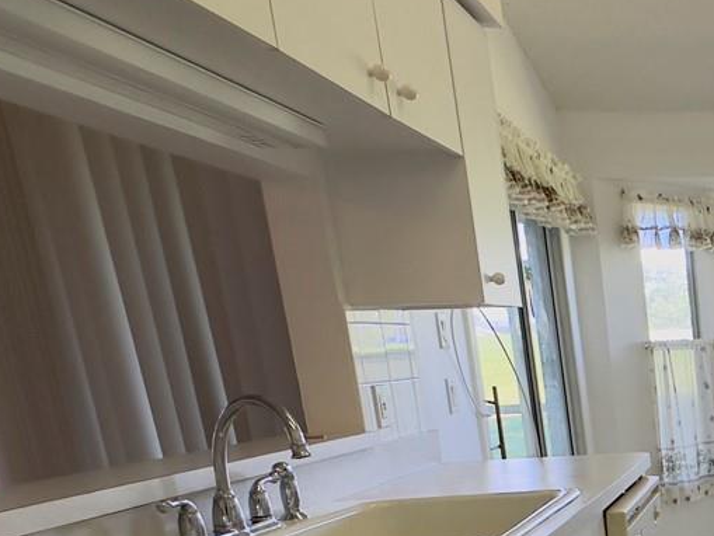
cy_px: 530
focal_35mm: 44
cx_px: 948
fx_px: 908
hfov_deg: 31.8
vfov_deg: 30.6
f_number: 2.2
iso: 160
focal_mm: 2.22
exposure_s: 1/120
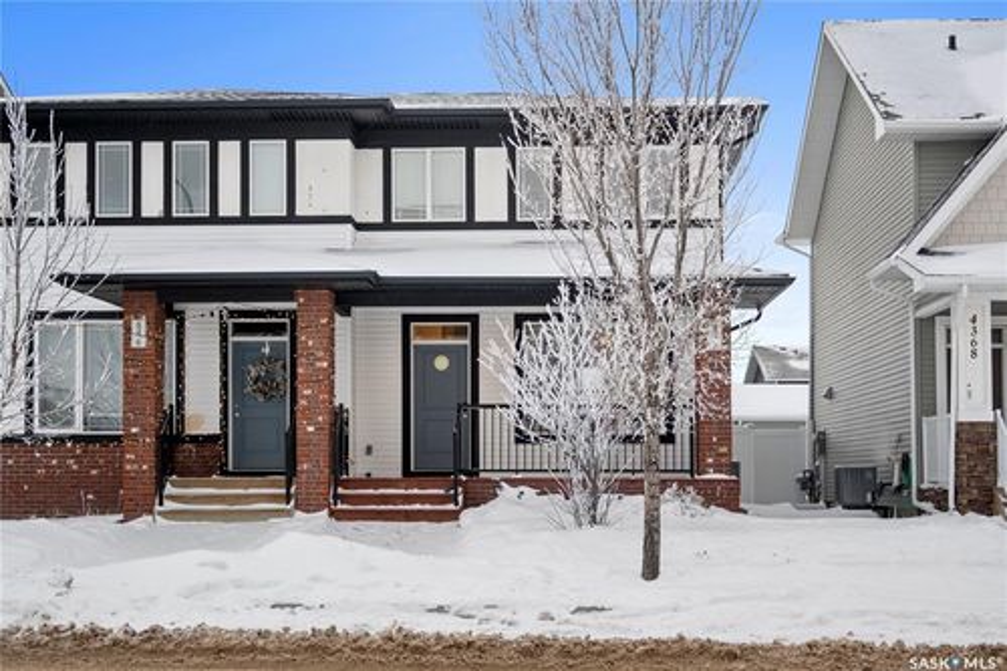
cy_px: 336
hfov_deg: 43.6
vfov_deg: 29.8
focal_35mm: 45
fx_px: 1258
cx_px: 504
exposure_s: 1/30
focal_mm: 30
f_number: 5
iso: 125
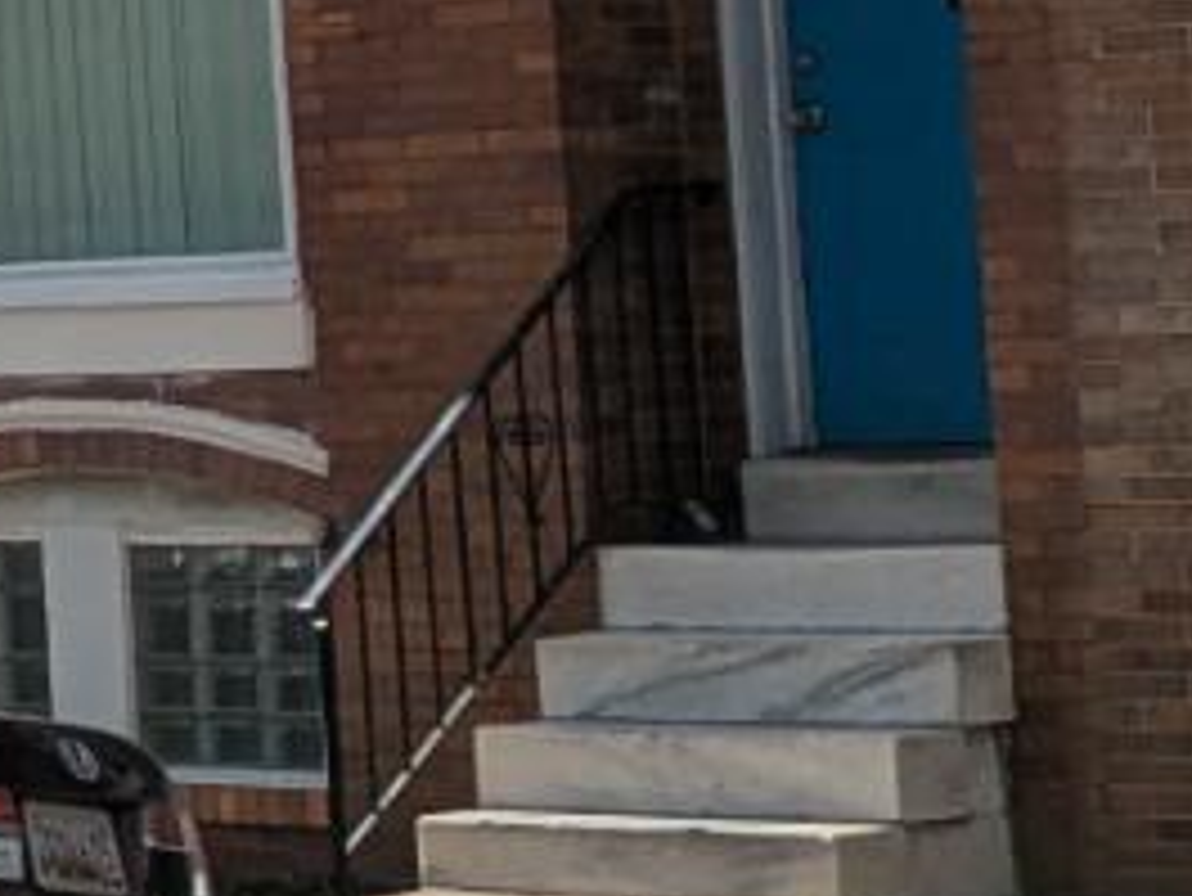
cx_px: -2449
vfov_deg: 7.7
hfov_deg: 8.5
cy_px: -81
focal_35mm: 193
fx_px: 6649
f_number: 1.89
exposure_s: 1/5917
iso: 44
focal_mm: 5.43
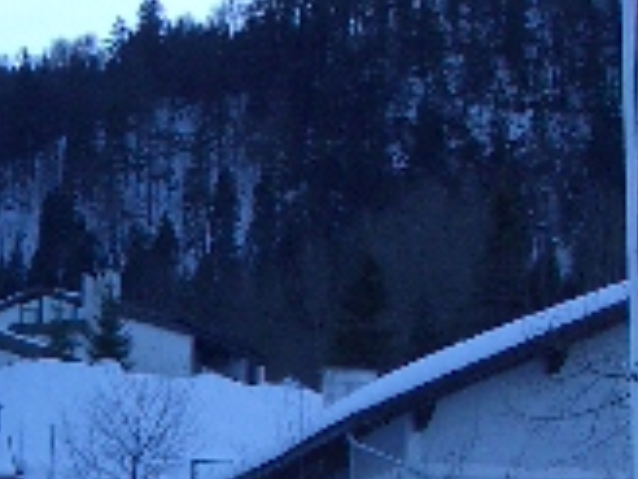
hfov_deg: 14.2
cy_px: 518
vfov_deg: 10.7
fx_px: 2525
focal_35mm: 137
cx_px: 619
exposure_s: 1/400
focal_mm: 5.8
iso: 50
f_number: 2.6
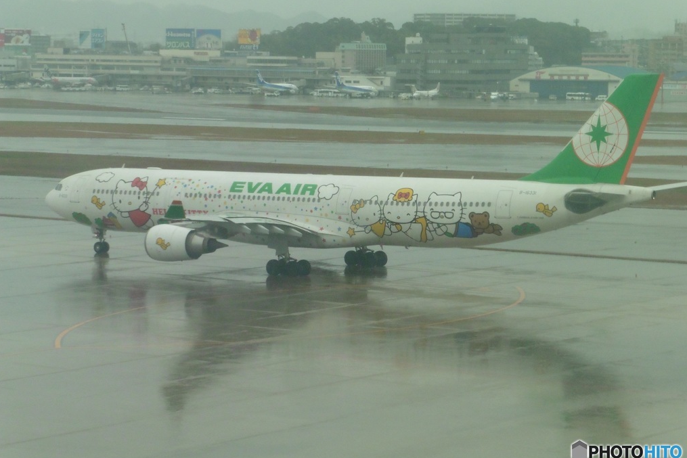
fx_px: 2443
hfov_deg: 16.0
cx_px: 343
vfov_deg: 10.7
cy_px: 211
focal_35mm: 128
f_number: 5.4
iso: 400
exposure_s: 1/500
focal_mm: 21.8
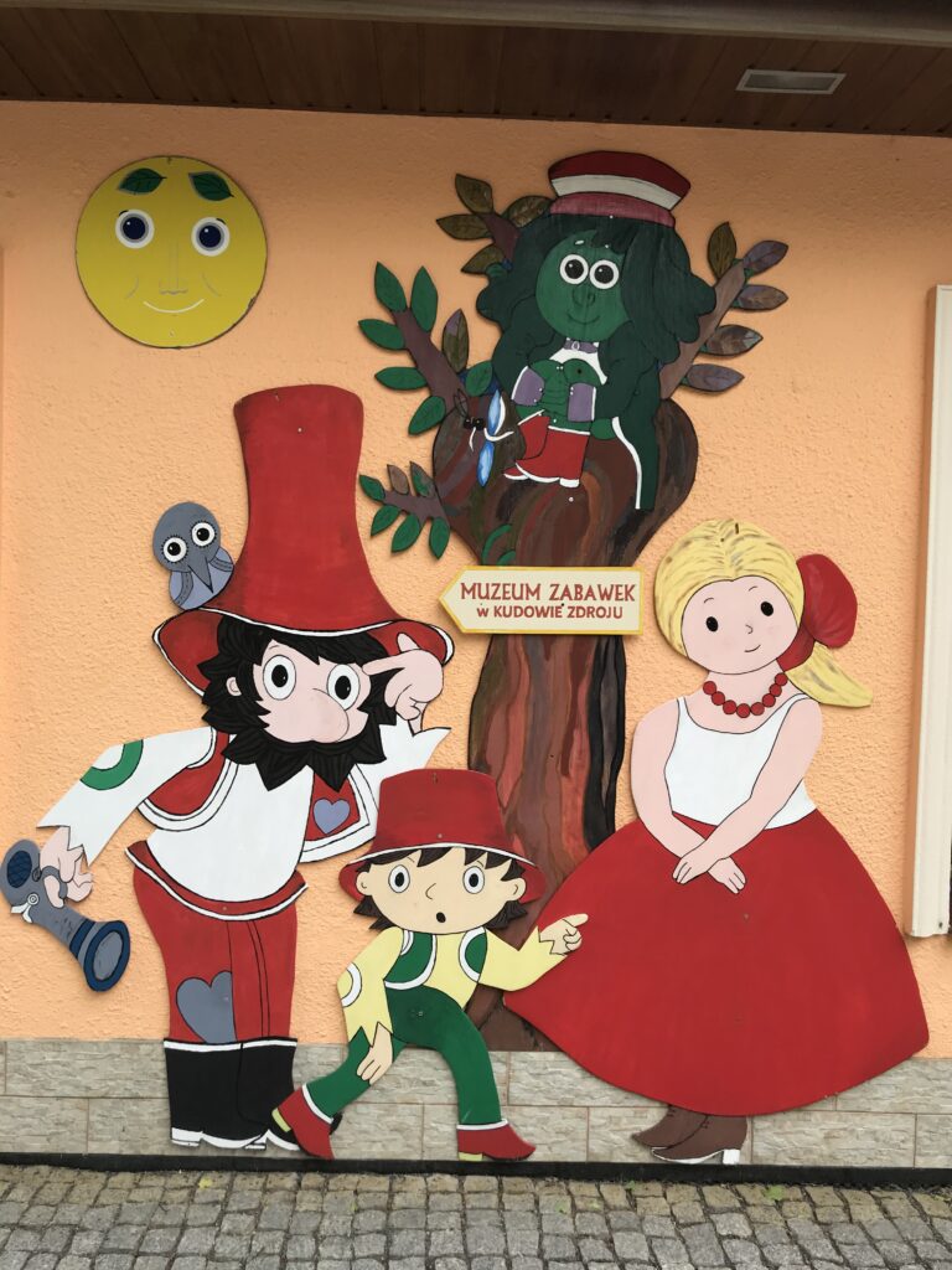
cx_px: 476
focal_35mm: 28
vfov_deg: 63.4
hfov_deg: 49.7
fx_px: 1027
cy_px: 635
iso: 20
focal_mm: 3.99
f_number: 1.8
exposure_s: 1/499
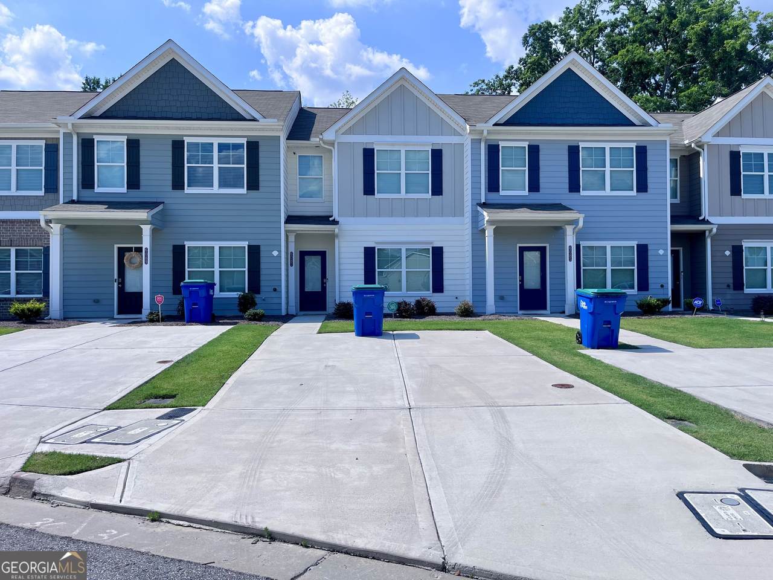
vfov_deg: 53.1
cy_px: 290
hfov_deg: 67.3
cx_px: 386
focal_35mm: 26
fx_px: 581
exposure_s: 1/5848
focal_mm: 5.1
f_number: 1.6
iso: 50
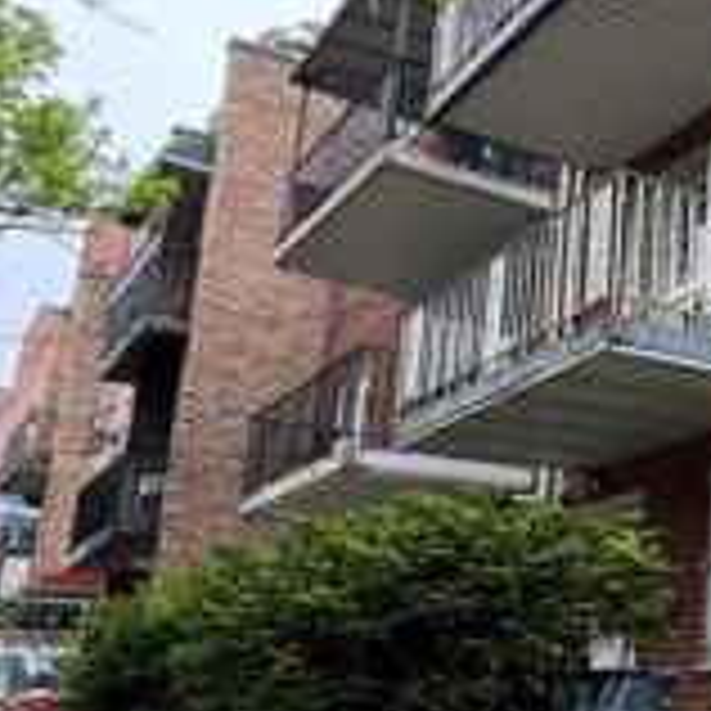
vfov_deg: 33.9
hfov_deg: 26.8
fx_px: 1162
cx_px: 994
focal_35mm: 50
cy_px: 423
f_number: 2.2
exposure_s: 1/99
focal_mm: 2.22
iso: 50
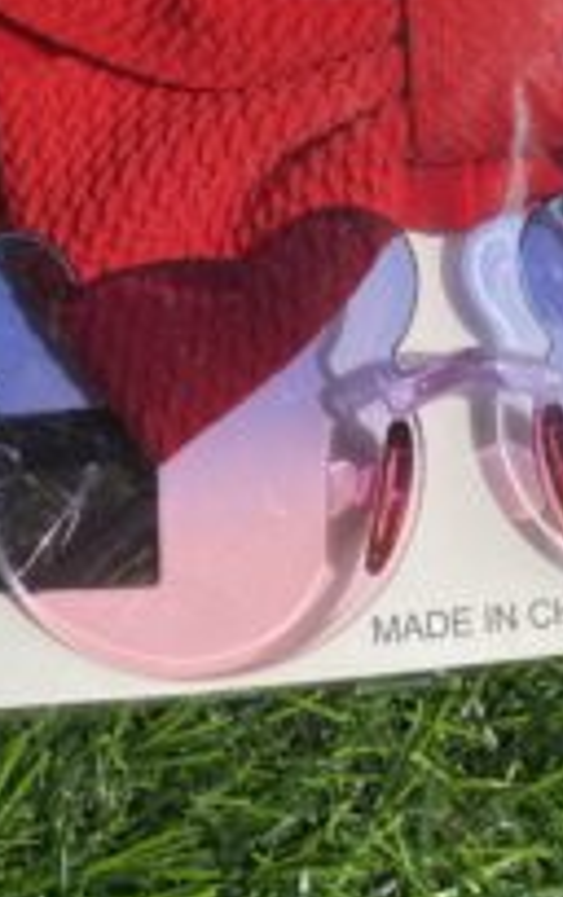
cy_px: 59
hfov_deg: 20.2
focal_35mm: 63
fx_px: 1542
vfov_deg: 30.7
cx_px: 528
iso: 32
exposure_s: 1/3205
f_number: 1.8
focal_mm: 4.25
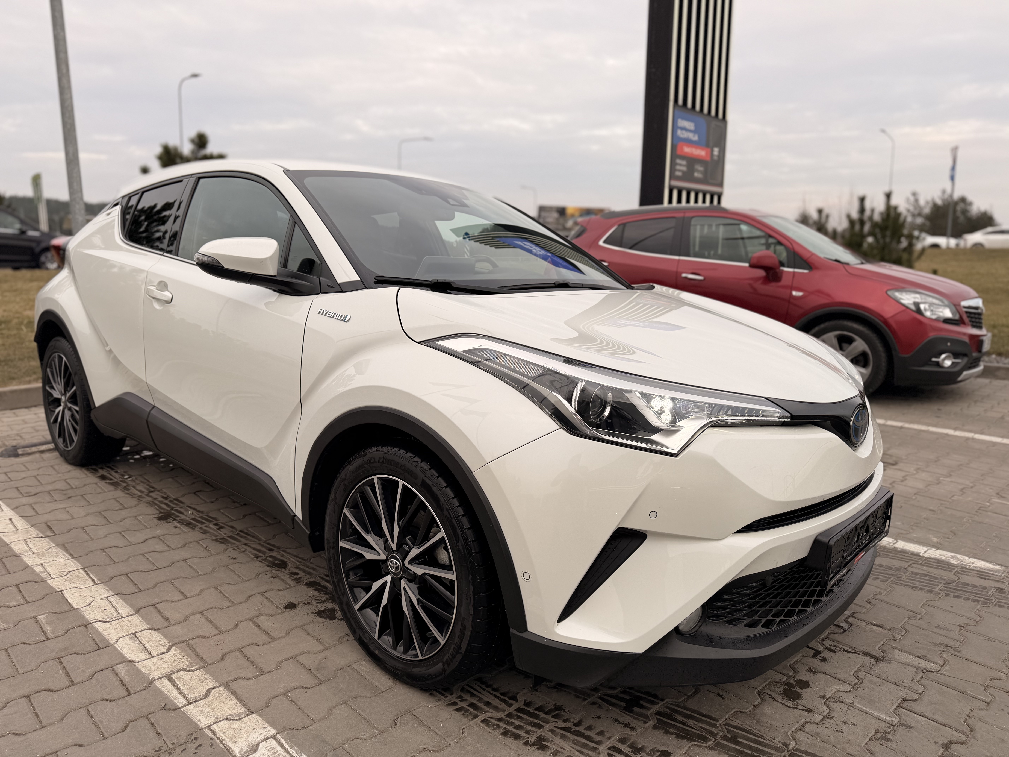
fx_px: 700
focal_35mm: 24
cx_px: 504
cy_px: 378
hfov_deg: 71.6
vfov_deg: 56.8
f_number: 1.78
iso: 80
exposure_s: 1/524
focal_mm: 6.76
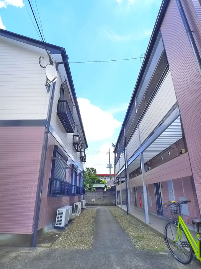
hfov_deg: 56.8
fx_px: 186
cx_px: 100
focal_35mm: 24
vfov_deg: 71.6
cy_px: 134
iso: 400
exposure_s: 1/400
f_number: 3.2
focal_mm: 5.1
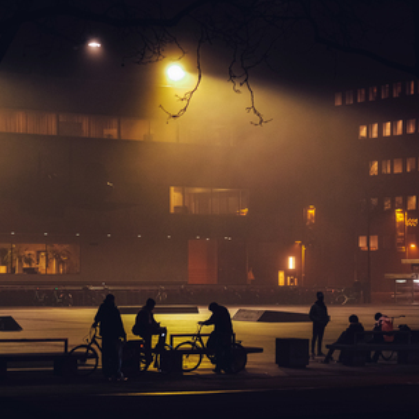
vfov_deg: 16.1
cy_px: 209
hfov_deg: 16.1
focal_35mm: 108
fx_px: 1479
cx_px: 181
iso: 1600
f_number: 2
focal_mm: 56
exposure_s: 1/200
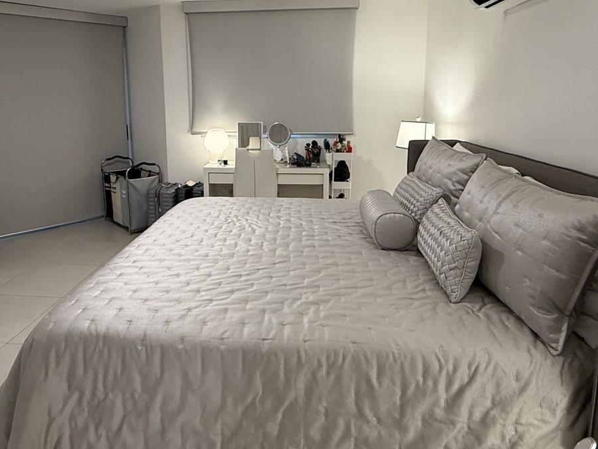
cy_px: 166
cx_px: 260
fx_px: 432
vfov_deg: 54.2
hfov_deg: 69.1
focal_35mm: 25
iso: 320
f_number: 2.2
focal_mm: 2.22
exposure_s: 1/91
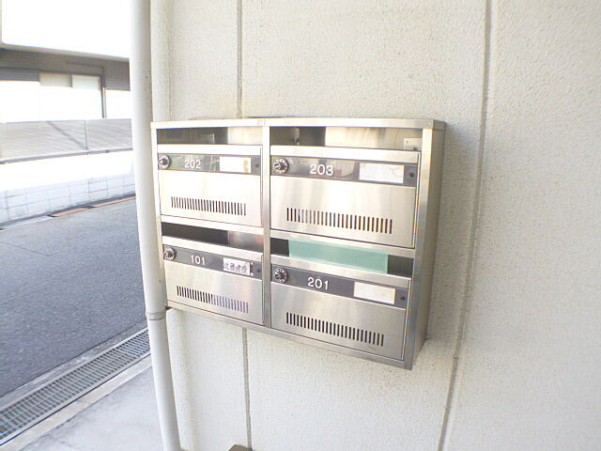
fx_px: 625
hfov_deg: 51.4
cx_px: 300
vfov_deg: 39.7
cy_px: 226
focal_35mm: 36
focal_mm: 6.4
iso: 125
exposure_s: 1/60
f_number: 3.1
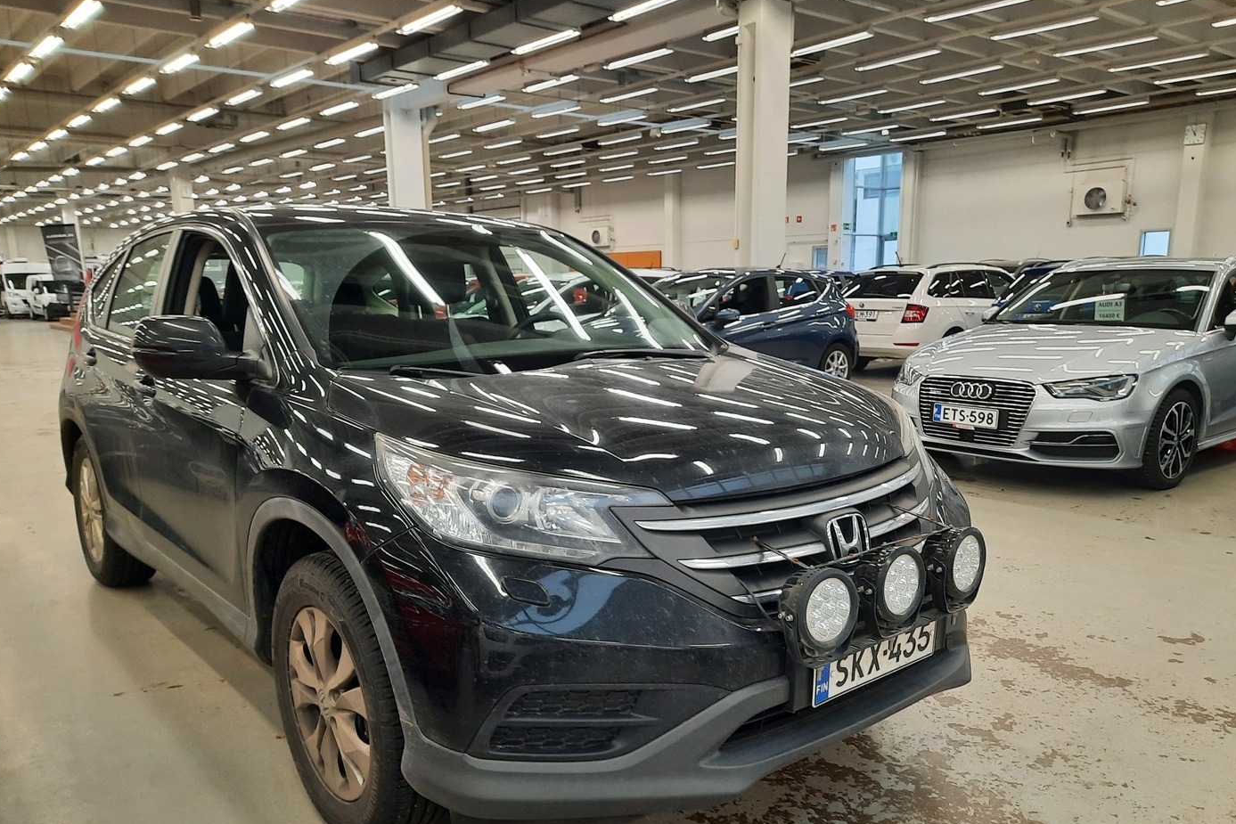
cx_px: 600
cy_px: 475
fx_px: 927
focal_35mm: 27
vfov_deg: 47.8
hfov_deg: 67.4
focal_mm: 4.6
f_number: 2
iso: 160
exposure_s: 1/50
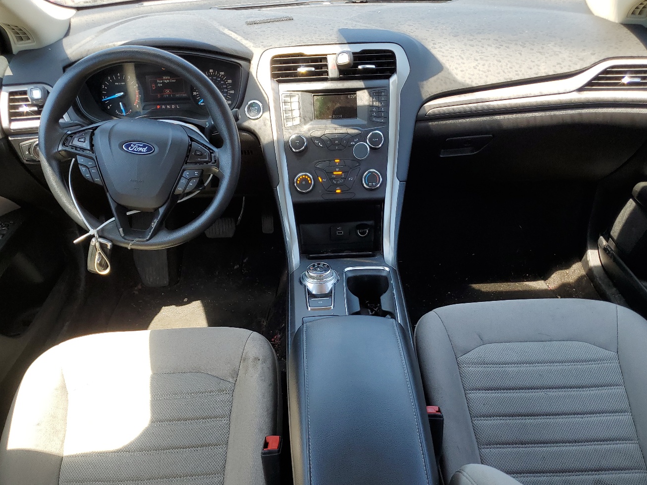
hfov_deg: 56.8
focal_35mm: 32
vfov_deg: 43.9
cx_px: 333
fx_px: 598
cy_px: 295
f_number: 1.5
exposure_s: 1/286
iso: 50
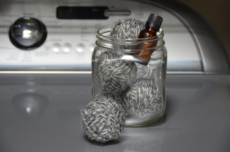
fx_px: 717
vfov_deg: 12.1
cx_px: 115
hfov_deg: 18.2
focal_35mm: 112
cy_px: 76
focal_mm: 75
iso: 1000
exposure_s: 1/30
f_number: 5.6
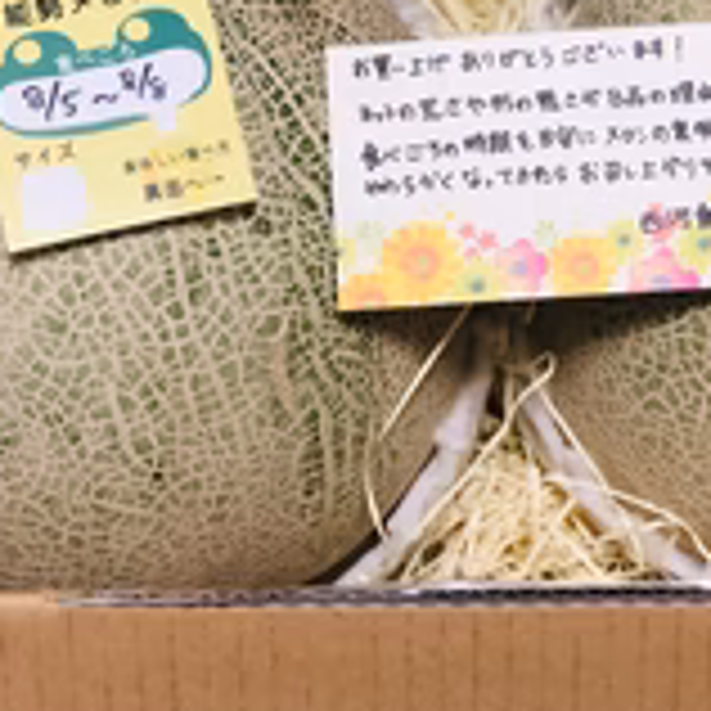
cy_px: 86
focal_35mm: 116
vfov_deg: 14.9
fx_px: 2696
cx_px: 490
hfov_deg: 15.0
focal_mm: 6
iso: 125
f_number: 2.4
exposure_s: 1/33
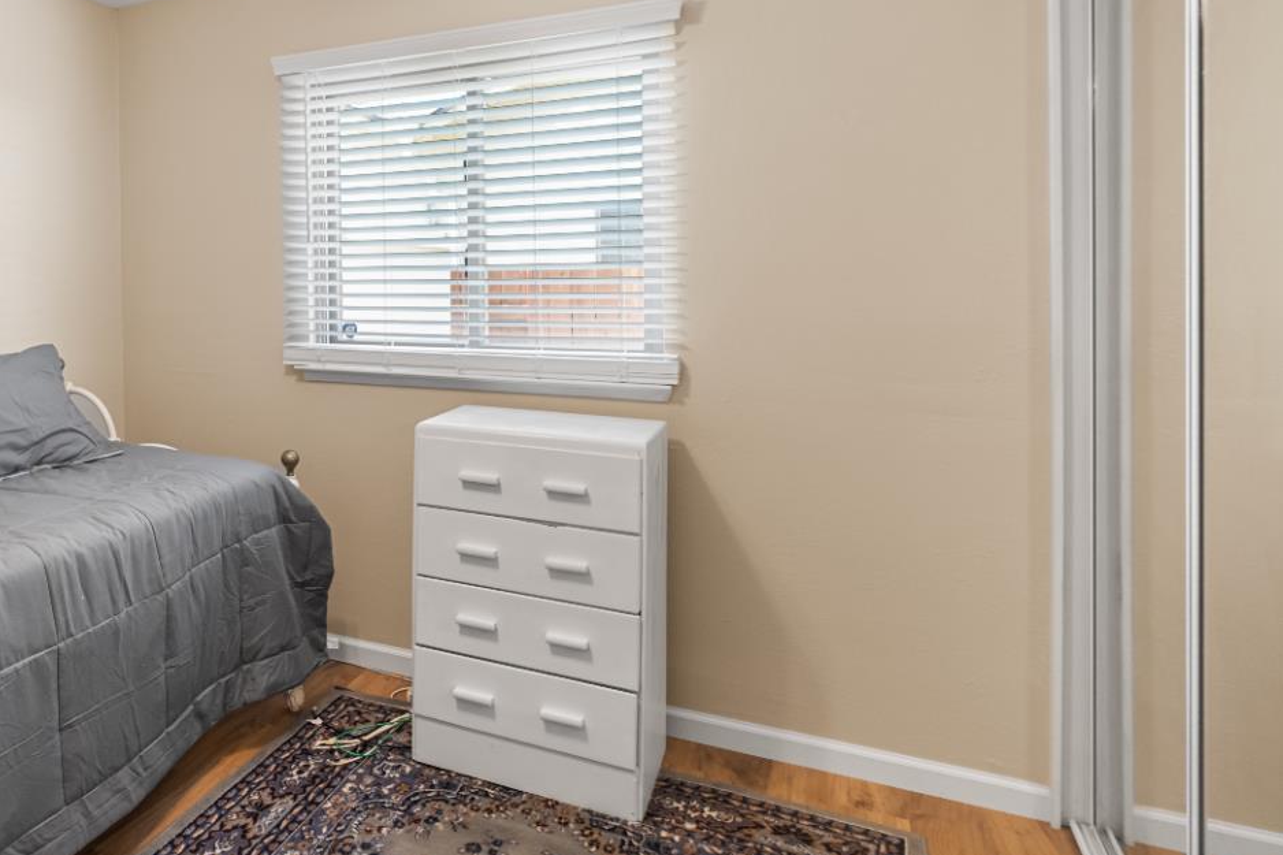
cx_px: 324
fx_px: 855
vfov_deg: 52.5
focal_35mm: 24
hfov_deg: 69.0
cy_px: 312
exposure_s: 1/5
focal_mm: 10
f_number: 5.6
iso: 160
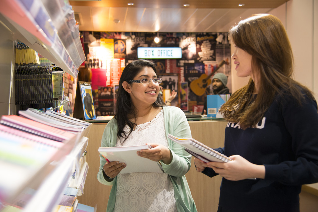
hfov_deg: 42.7
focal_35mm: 46
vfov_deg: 29.3
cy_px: 106
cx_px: 159
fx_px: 406
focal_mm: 46
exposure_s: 1/80
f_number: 4
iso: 1250
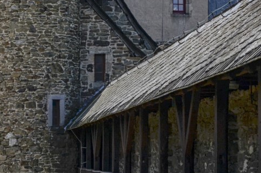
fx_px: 963
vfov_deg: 10.3
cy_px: 96
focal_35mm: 133
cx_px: -54
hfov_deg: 14.9
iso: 200
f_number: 11
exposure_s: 1/500
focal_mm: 26
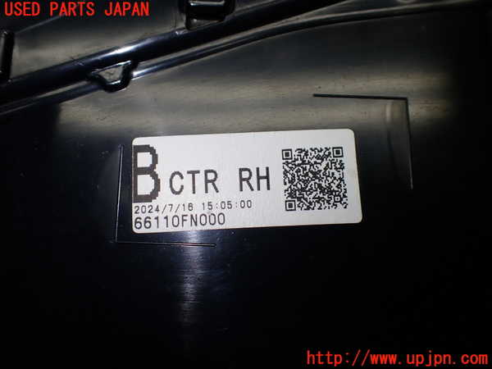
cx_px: 246
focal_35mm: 30
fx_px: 426
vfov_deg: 46.8
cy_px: 184
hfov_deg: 60.0
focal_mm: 5.4
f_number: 2.3
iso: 100
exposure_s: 1/160
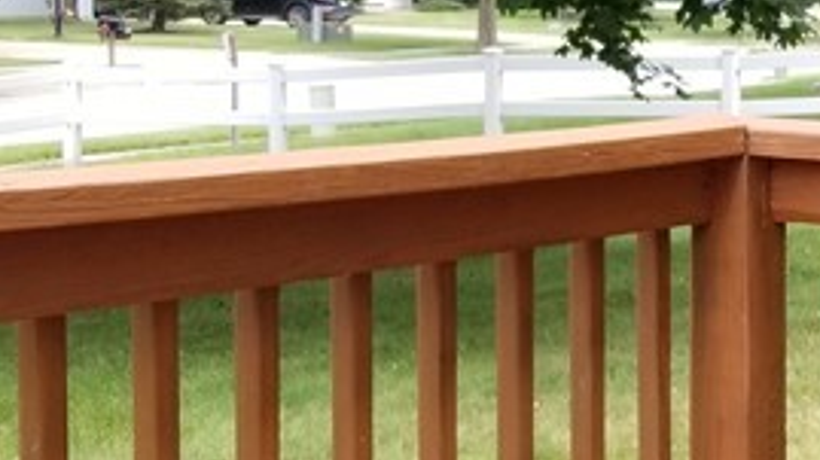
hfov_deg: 18.4
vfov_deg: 11.2
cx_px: 1067
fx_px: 2347
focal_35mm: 108
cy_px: 180
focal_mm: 4.25
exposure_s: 1/387
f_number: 1.7
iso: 50
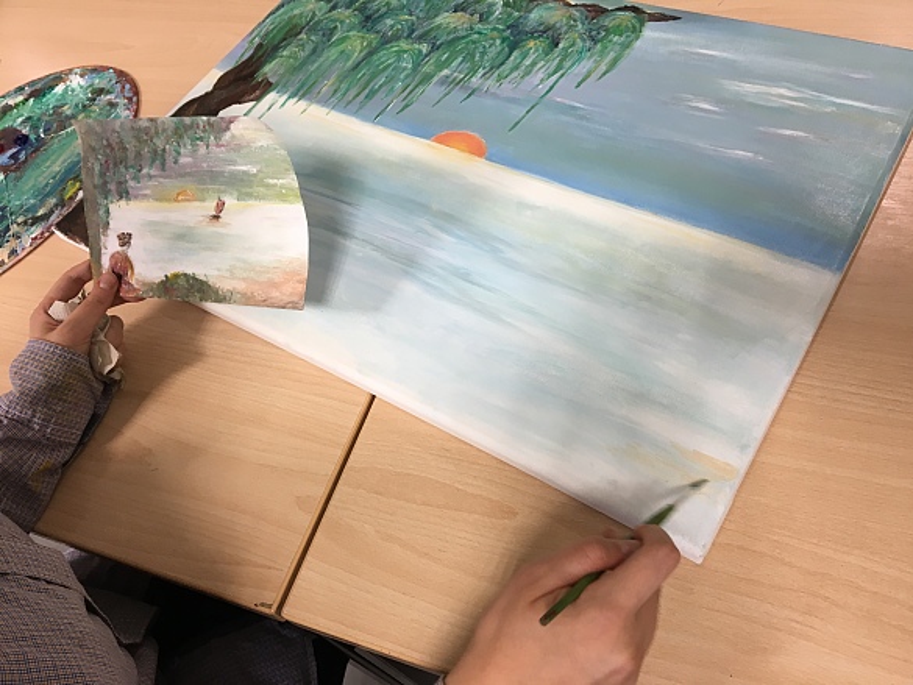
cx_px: 456
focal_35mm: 29
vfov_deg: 48.2
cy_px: 342
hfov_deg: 61.6
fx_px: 765
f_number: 2.2
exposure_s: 1/33
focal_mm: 4.15
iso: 80
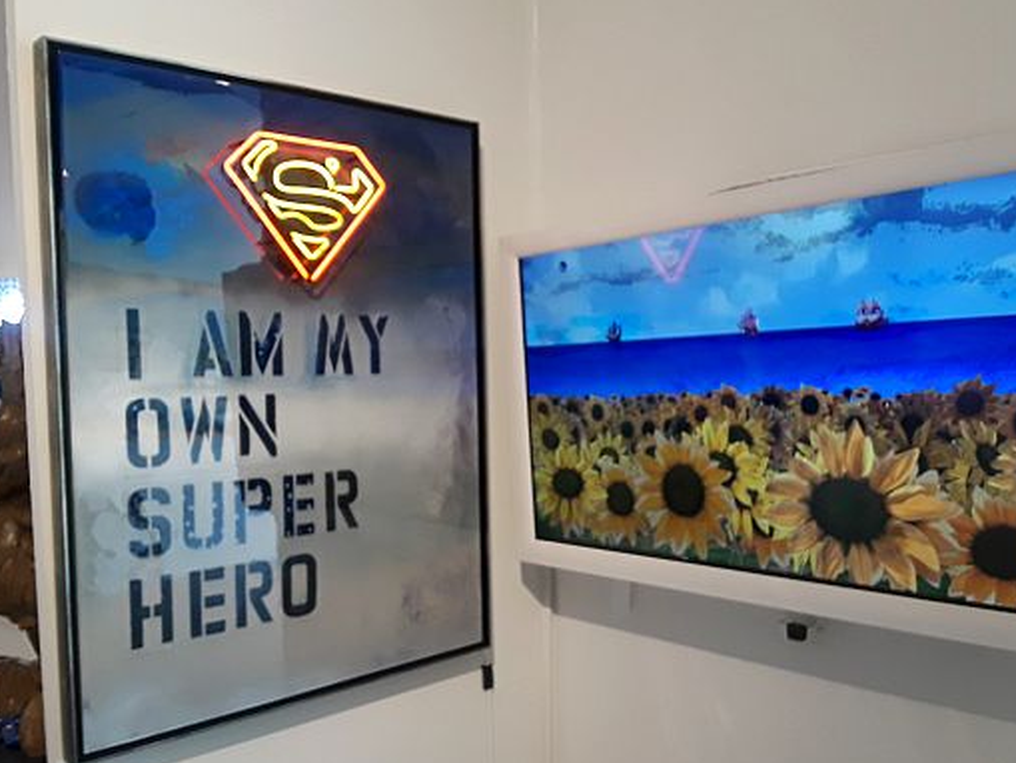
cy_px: 407
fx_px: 969
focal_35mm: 33
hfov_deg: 55.3
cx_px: 553
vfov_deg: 42.9
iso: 100
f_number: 1.9
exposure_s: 1/30
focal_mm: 2.9
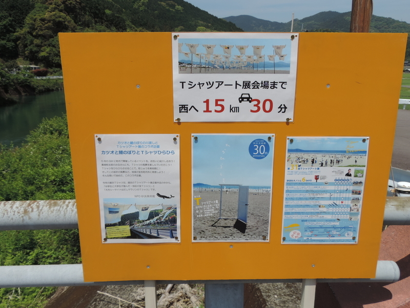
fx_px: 355
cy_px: 154
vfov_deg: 46.8
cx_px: 205
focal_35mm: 30
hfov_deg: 60.0
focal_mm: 5.3
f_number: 3.5
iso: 80
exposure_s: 1/1250
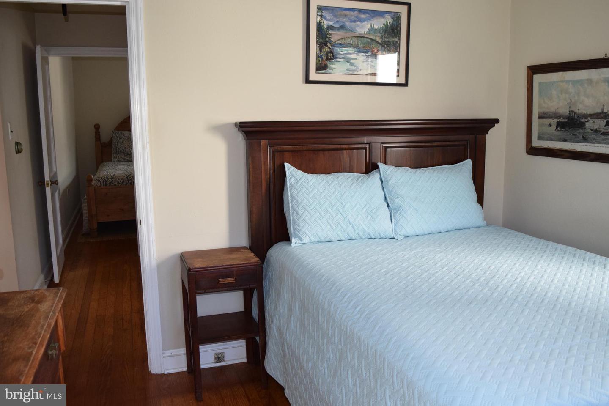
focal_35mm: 32
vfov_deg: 41.7
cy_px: 203
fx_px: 533
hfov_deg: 59.5
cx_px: 304
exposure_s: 1/125
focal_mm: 21
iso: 800
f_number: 5.6
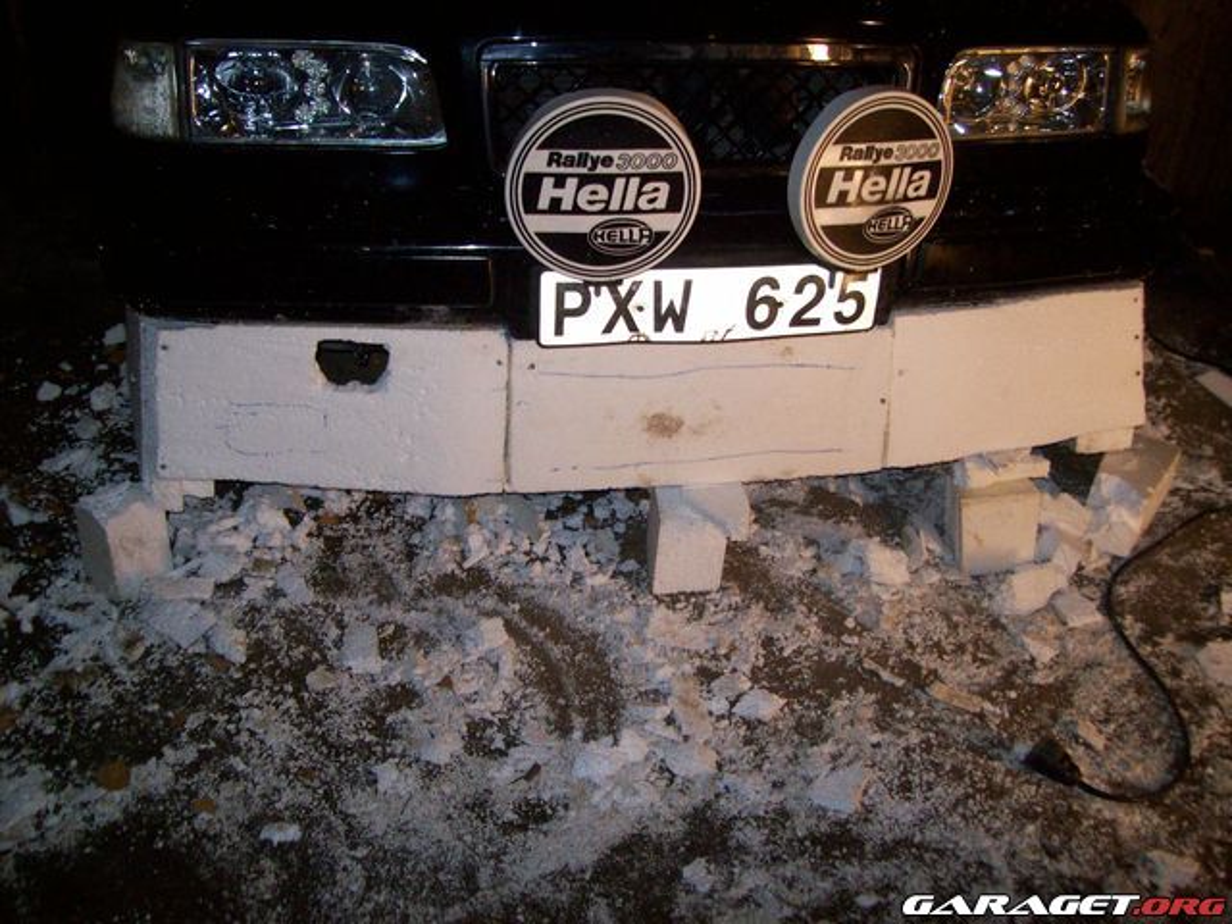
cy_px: 462
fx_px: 1281
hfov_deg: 51.4
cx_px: 616
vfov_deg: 39.7
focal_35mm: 36
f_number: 2.7
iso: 200
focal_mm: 6
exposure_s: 1/64
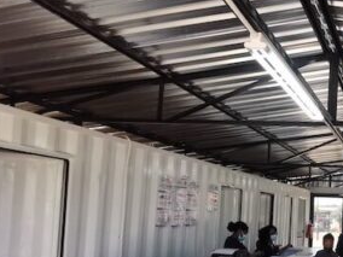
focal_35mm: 36
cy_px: 198
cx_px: 360
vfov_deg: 38.5
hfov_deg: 42.5
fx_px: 357
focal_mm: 2.35
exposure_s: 1/100
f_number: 2.2
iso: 80
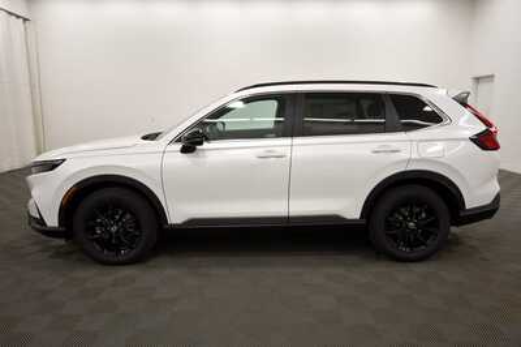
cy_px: 174
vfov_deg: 51.2
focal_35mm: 25
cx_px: 260
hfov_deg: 71.6
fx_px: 361
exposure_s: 1/250
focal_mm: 17
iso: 640
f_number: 5.3
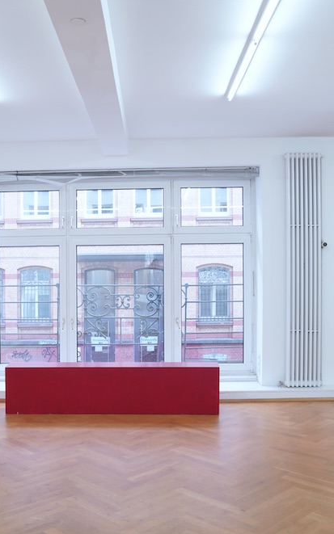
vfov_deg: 52.8
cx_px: 130
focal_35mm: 37
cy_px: 268
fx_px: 539
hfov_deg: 34.3
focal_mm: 24
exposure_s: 1/40
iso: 100
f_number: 3.2
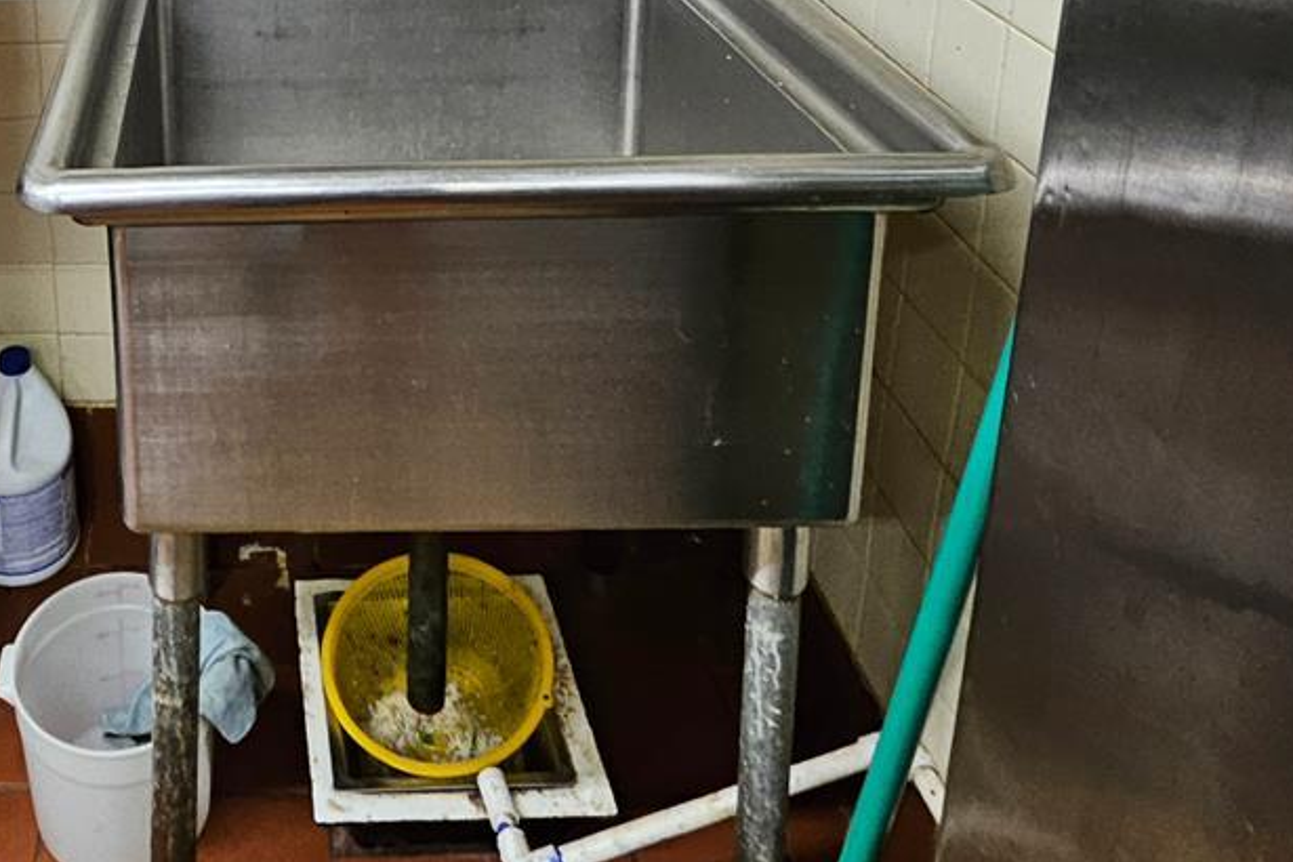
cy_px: -147
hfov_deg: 51.9
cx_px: 182
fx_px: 1185
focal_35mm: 33
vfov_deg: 33.3
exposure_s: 1/60
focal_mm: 1.7
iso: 250
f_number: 2.2
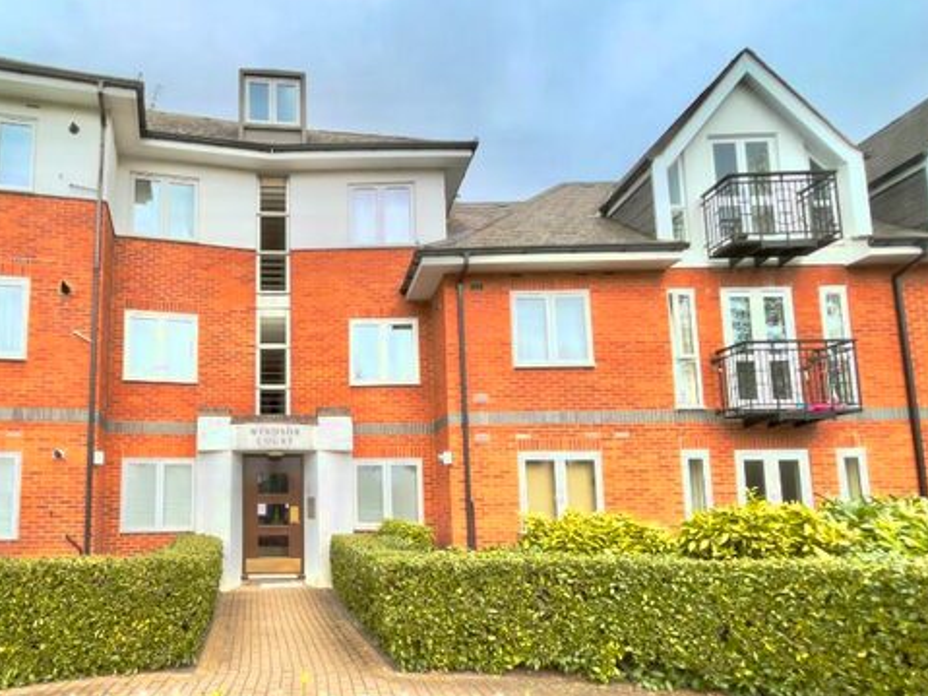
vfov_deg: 67.3
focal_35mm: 19
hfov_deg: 81.3
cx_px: 296
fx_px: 509
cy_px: 447
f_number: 2.4
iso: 25
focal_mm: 1.54
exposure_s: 1/432
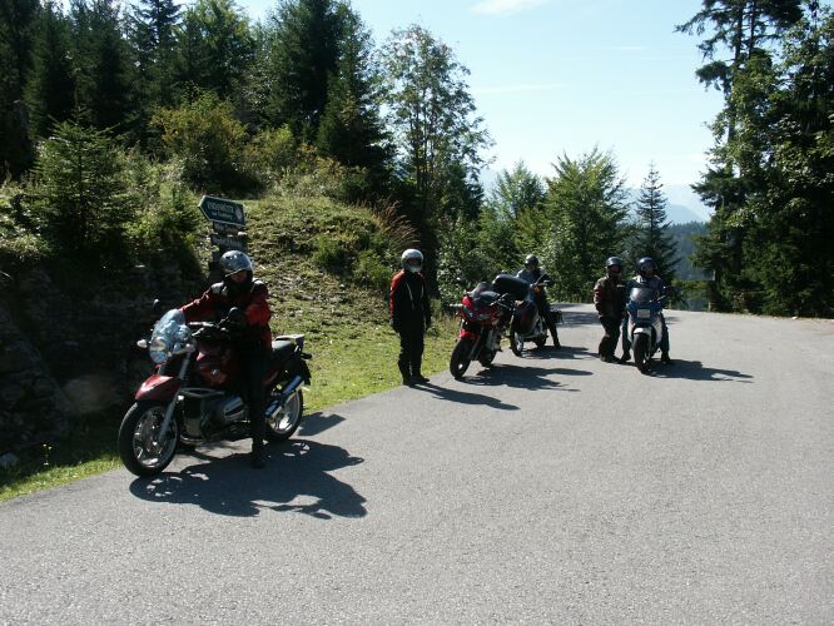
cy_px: 313
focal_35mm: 36
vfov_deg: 39.7
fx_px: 868
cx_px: 417
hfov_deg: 51.3
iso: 100
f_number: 6.7
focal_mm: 9.27
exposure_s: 1/250
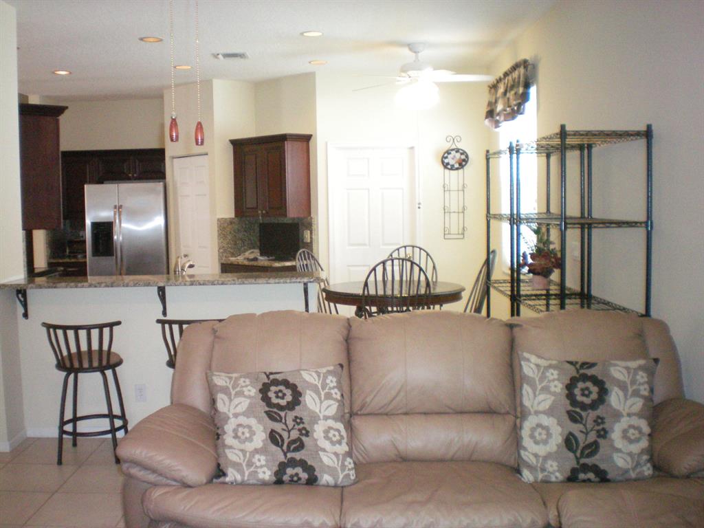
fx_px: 773
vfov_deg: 37.7
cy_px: 264
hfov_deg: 49.0
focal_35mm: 38
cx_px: 352
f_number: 3.1
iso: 400
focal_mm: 6.3
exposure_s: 1/60
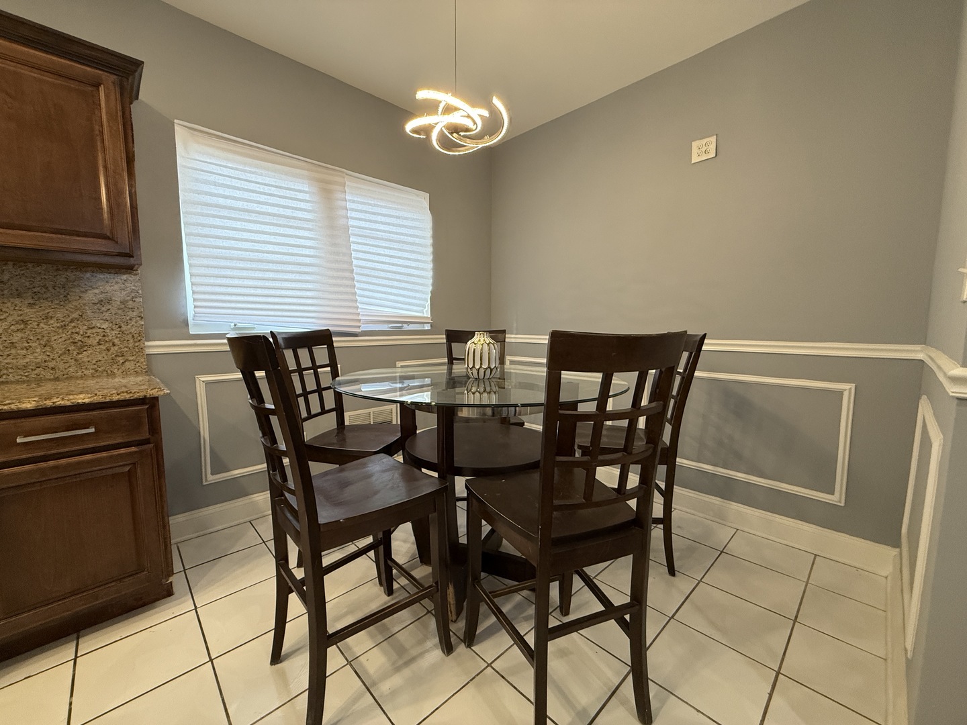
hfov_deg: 102.1
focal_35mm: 14
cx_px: 484
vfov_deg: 85.7
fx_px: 391
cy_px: 362
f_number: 2.2
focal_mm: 2.22
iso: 320
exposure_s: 1/120
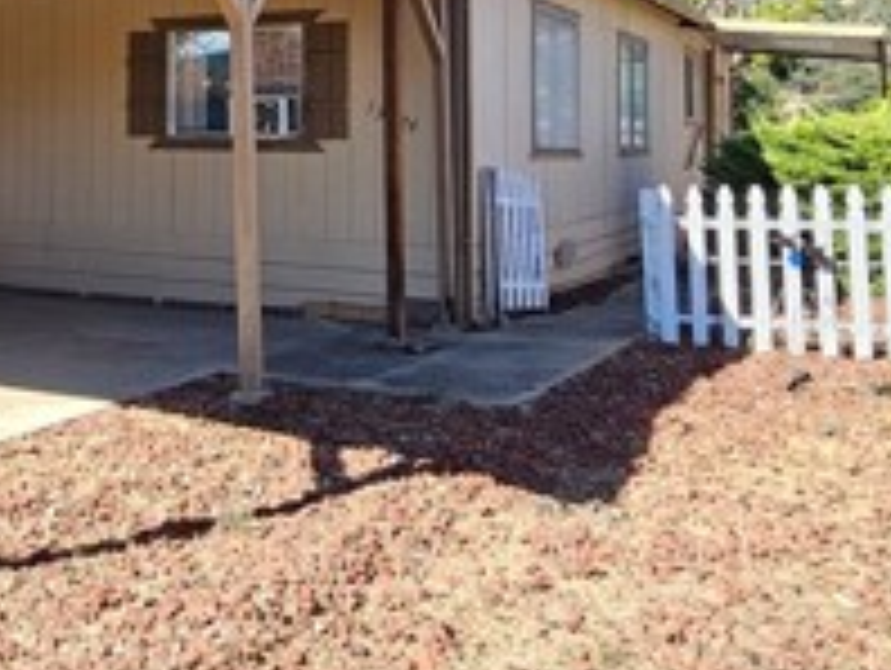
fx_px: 1082
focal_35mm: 42
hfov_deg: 41.5
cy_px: 81
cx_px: 104
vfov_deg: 32.9
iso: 50
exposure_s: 1/460
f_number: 2.2
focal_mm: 2.2
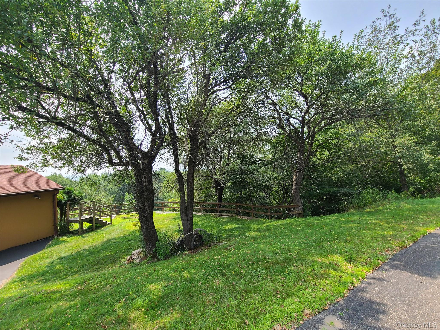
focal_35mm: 13
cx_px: 220
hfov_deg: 106.2
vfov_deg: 89.9
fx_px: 165
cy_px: 165
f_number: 2.2
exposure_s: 1/686
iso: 50
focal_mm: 2.2
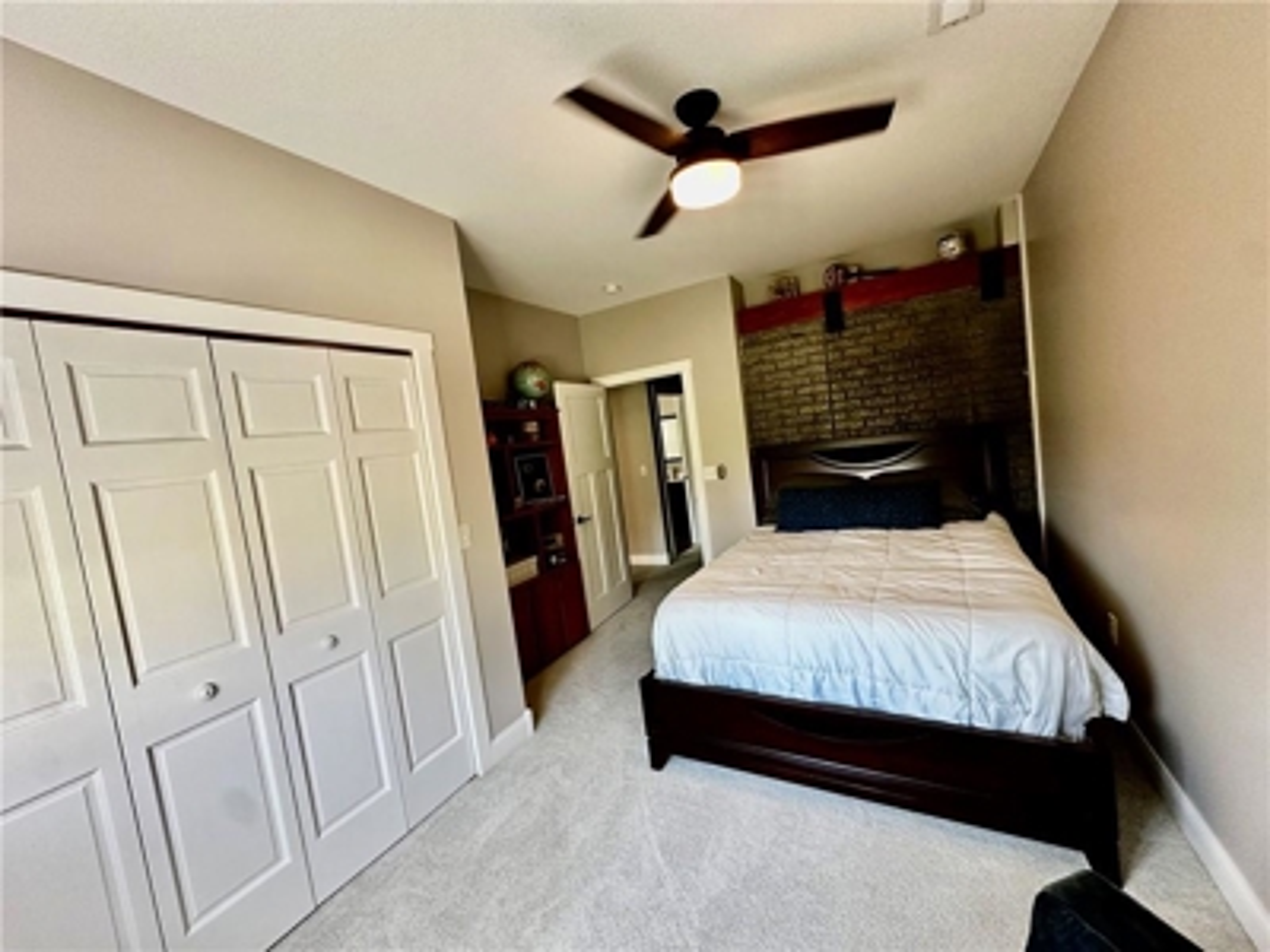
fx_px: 514
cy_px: 476
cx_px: 635
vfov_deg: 85.7
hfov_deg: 102.1
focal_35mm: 14
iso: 250
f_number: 2.2
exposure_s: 1/60
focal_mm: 2.22
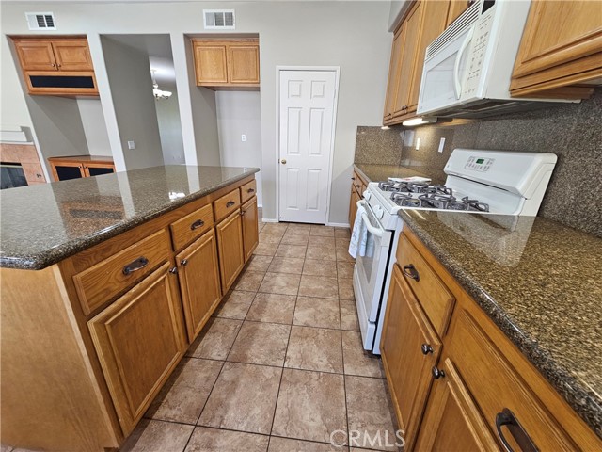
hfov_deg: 106.2
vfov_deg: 89.9
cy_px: 226
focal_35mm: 13
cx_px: 301
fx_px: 226
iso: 125
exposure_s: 1/60
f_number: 2.2
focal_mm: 2.2
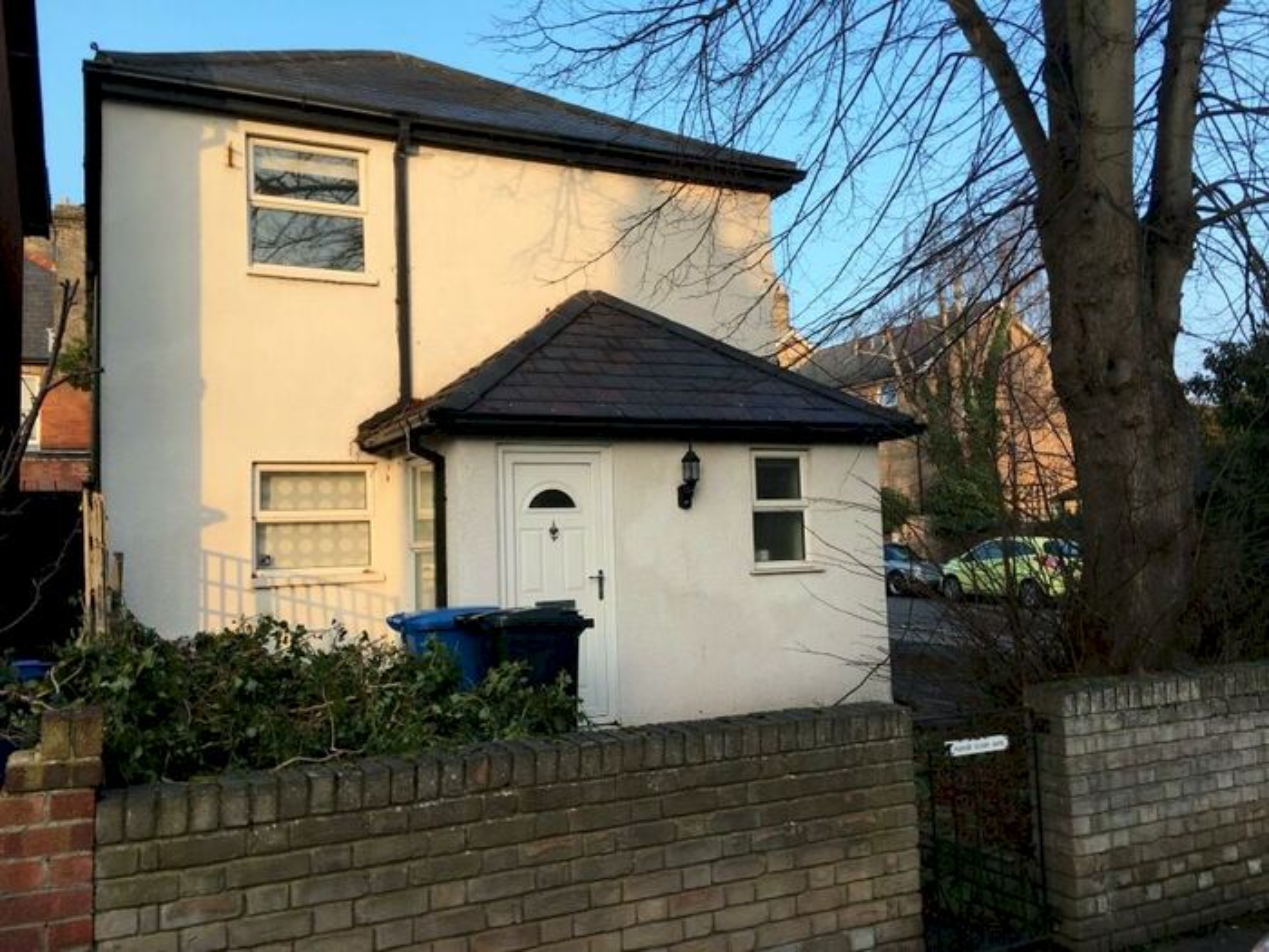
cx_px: 634
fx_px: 1063
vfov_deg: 48.2
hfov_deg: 61.7
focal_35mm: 29
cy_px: 476
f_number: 2.2
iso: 25
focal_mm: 4.15
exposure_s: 1/466
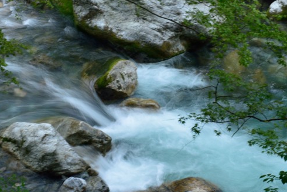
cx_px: 74
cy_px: 81
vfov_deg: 14.6
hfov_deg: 21.5
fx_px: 750
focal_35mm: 94
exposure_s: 1/2.5
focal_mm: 45
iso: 400
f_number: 16
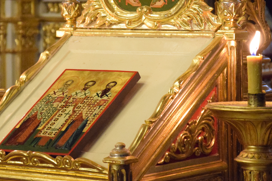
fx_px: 1464
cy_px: 55
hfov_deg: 10.6
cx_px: 98
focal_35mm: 194
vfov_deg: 7.1
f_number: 5.6
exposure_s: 1/40
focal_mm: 85
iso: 8000
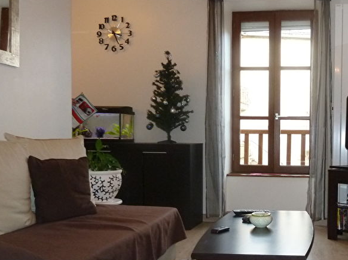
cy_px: 163
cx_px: 281
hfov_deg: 41.1
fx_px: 442
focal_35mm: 44
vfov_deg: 32.7
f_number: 3.3
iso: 250
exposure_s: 1/30
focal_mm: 4.1
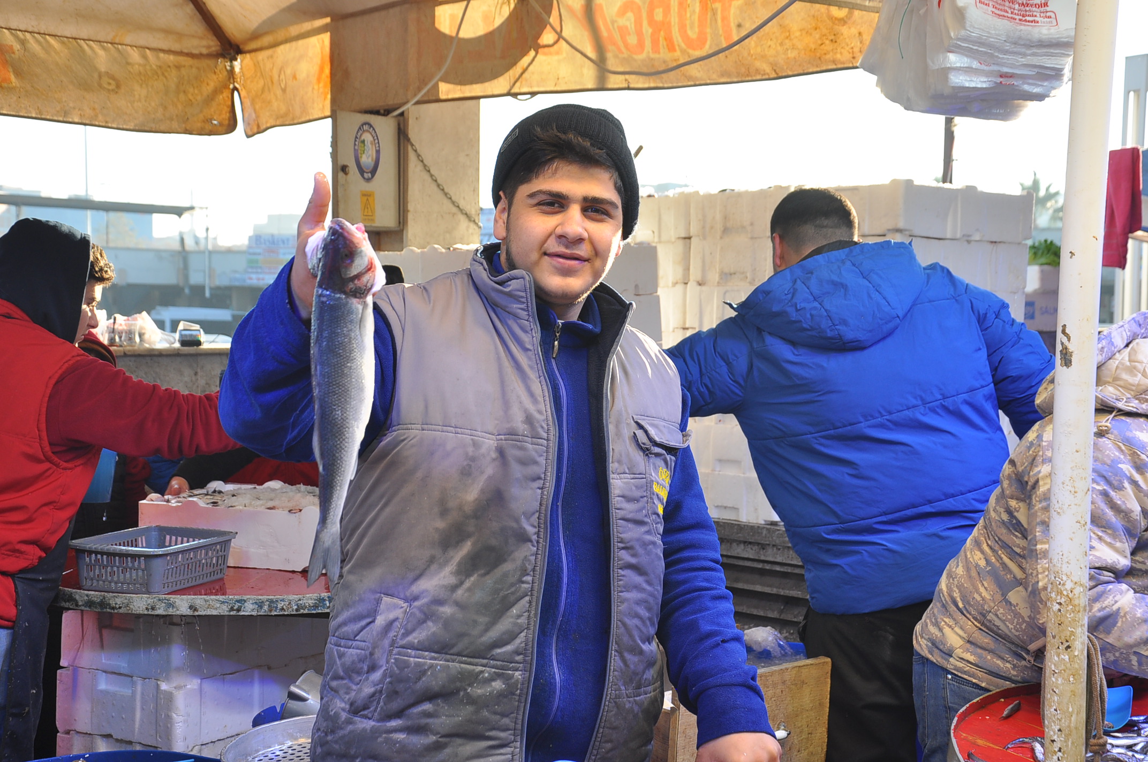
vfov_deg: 22.6
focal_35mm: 60
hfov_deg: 33.4
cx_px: 574
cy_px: 381
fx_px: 1911
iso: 200
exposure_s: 1/160
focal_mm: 40
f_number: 6.3
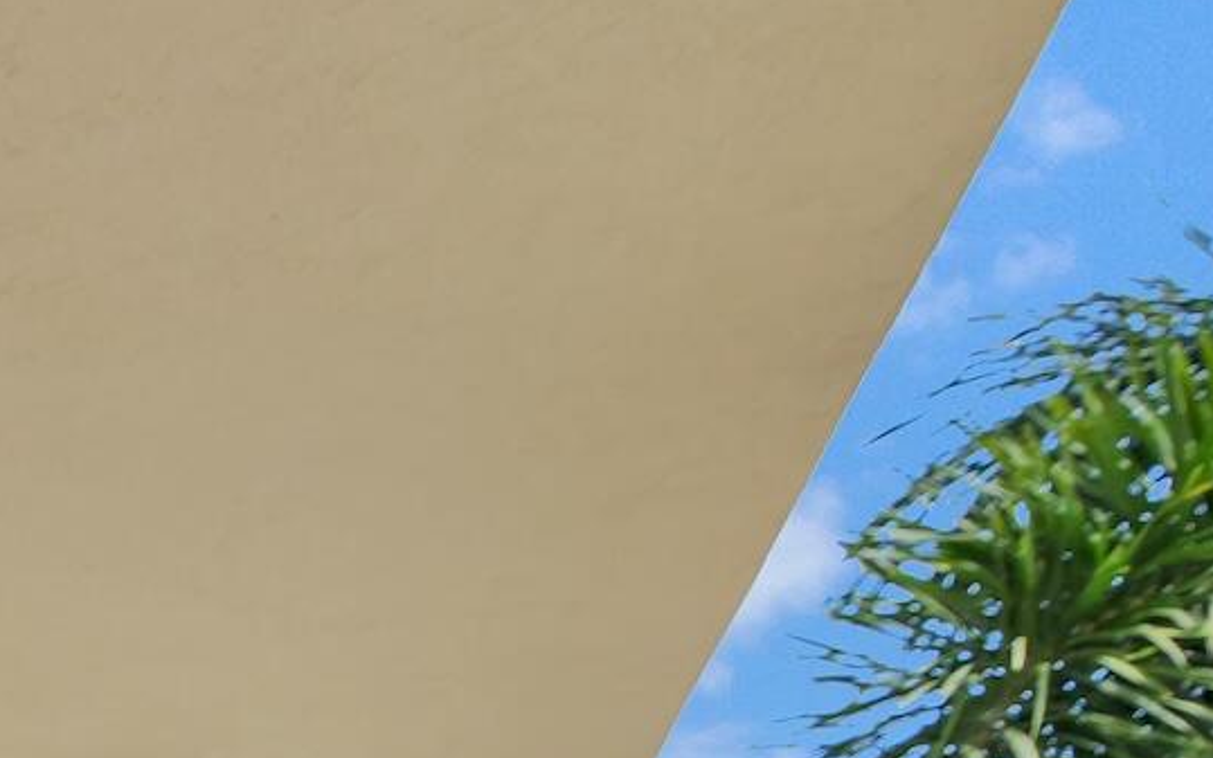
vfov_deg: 12.4
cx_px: -1332
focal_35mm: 93
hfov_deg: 16.2
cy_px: 1527
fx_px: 3075
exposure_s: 1/1000
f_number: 8
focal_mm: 21
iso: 400
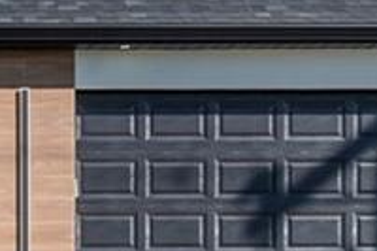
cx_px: -228
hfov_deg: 8.4
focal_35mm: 240
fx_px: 2511
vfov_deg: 5.7
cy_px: 157
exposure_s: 1/400
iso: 100
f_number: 8
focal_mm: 20
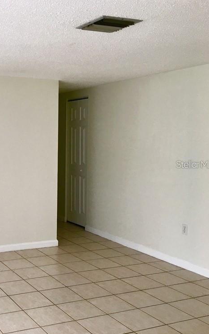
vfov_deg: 47.2
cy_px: 164
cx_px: -10
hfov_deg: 28.3
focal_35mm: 42
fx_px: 383
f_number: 2.2
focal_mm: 4.15
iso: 25
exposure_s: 1/40
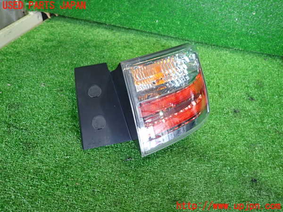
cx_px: 142
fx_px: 204
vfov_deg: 54.9
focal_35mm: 25
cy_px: 106
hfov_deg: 69.4
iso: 250
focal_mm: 4.5
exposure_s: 1/30
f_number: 2
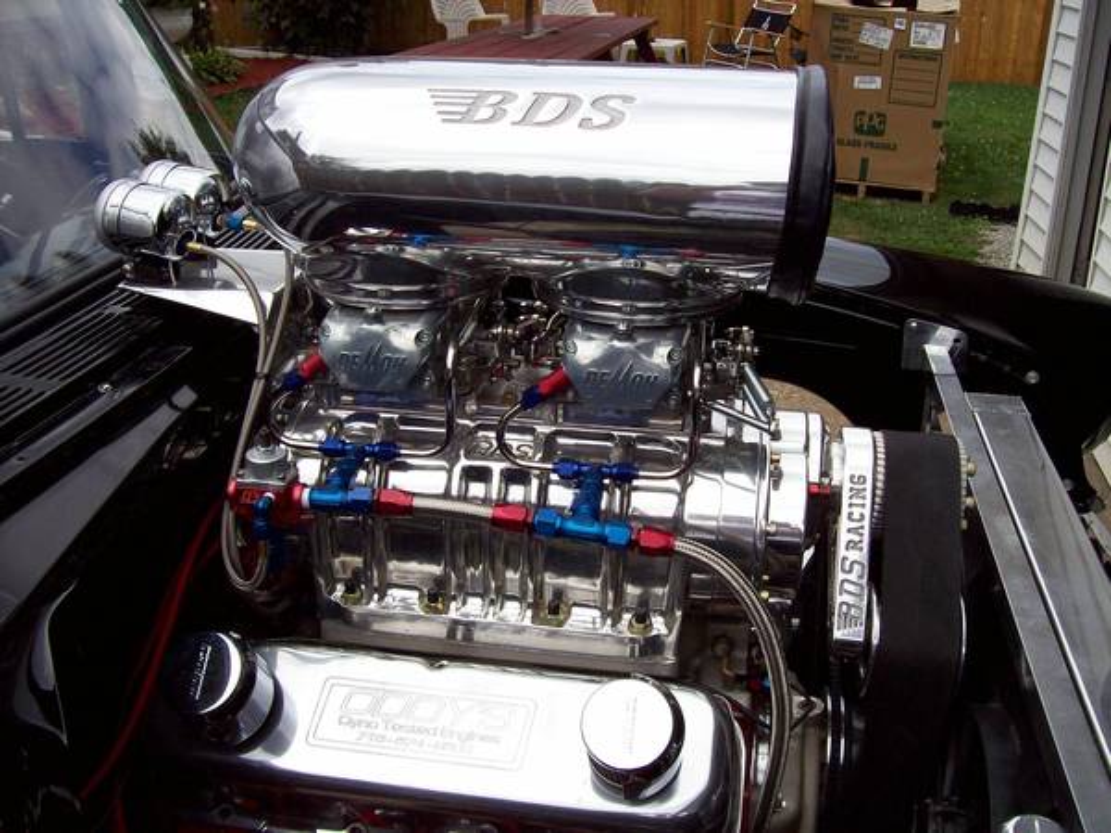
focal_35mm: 36
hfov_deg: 51.4
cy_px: 416
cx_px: 556
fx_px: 1155
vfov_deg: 39.7
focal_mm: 6
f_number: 4.8
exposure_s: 1/506
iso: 80
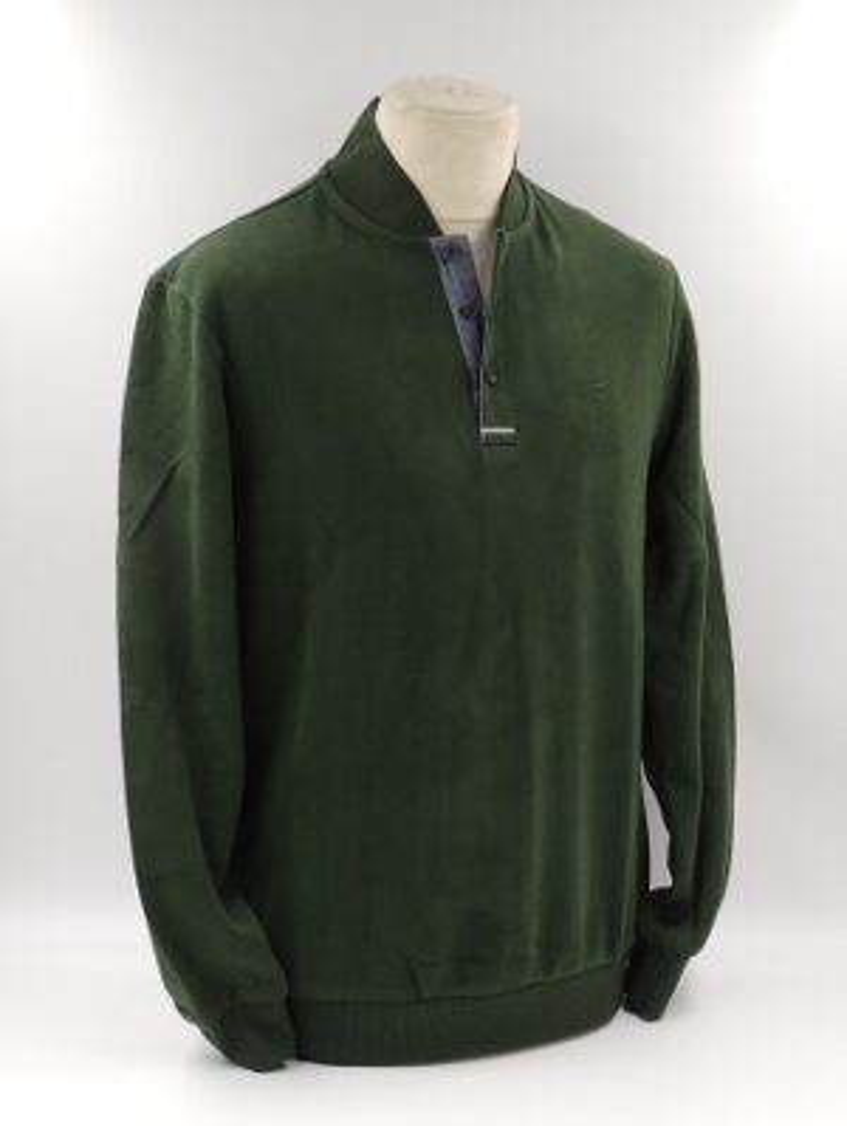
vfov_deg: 46.8
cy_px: 563
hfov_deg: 36.0
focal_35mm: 40
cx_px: 424
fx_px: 1303
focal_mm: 7.1
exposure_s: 1/50
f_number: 3.3
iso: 110
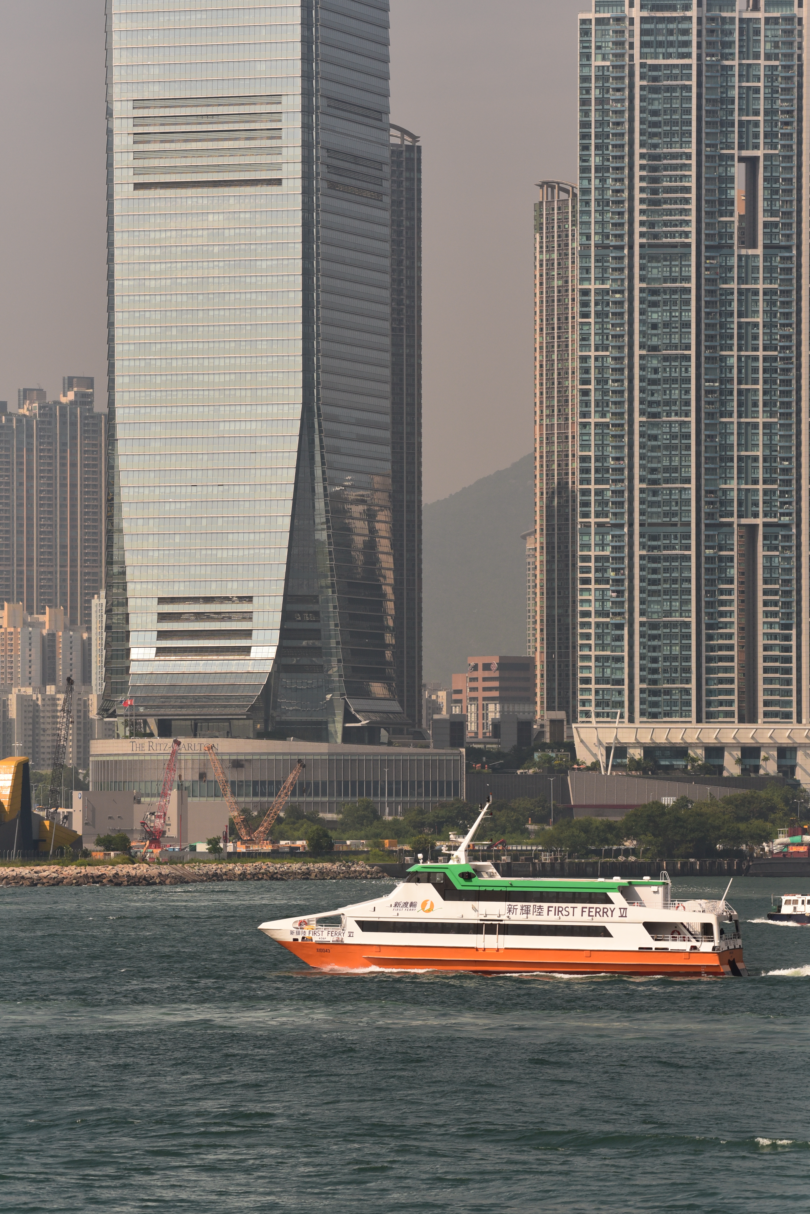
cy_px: 607
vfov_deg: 10.3
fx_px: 6743
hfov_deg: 6.9
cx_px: 405
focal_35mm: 200
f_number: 8
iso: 800
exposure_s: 1/3200
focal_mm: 200
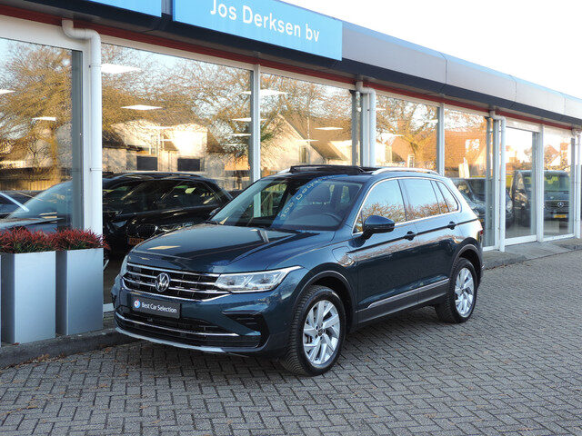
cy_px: 218
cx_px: 291
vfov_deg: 33.6
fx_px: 723
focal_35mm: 43
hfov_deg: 43.9
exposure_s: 1/50
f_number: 3.4
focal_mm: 7.6
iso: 100
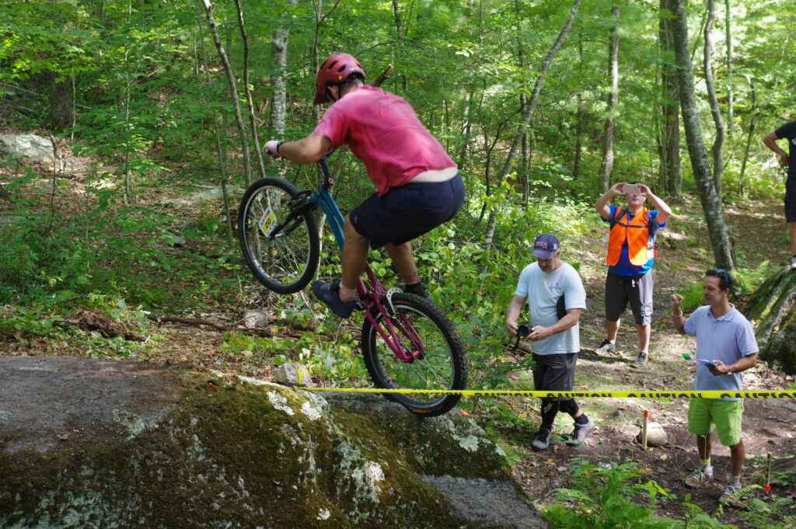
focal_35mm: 52
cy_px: 264
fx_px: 1149
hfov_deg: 38.2
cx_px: 398
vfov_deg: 25.9
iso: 400
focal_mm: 35
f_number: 5
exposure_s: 1/60
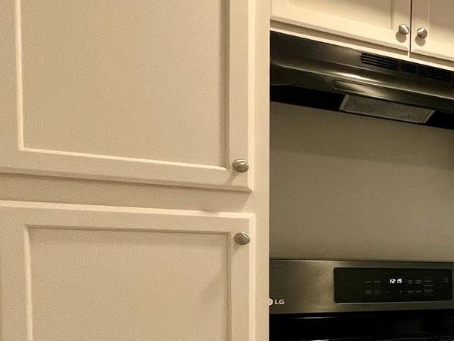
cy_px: 287
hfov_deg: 25.4
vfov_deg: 31.8
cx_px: 747
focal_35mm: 44
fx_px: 577
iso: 64
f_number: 1.8
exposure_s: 1/120
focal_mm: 1.57
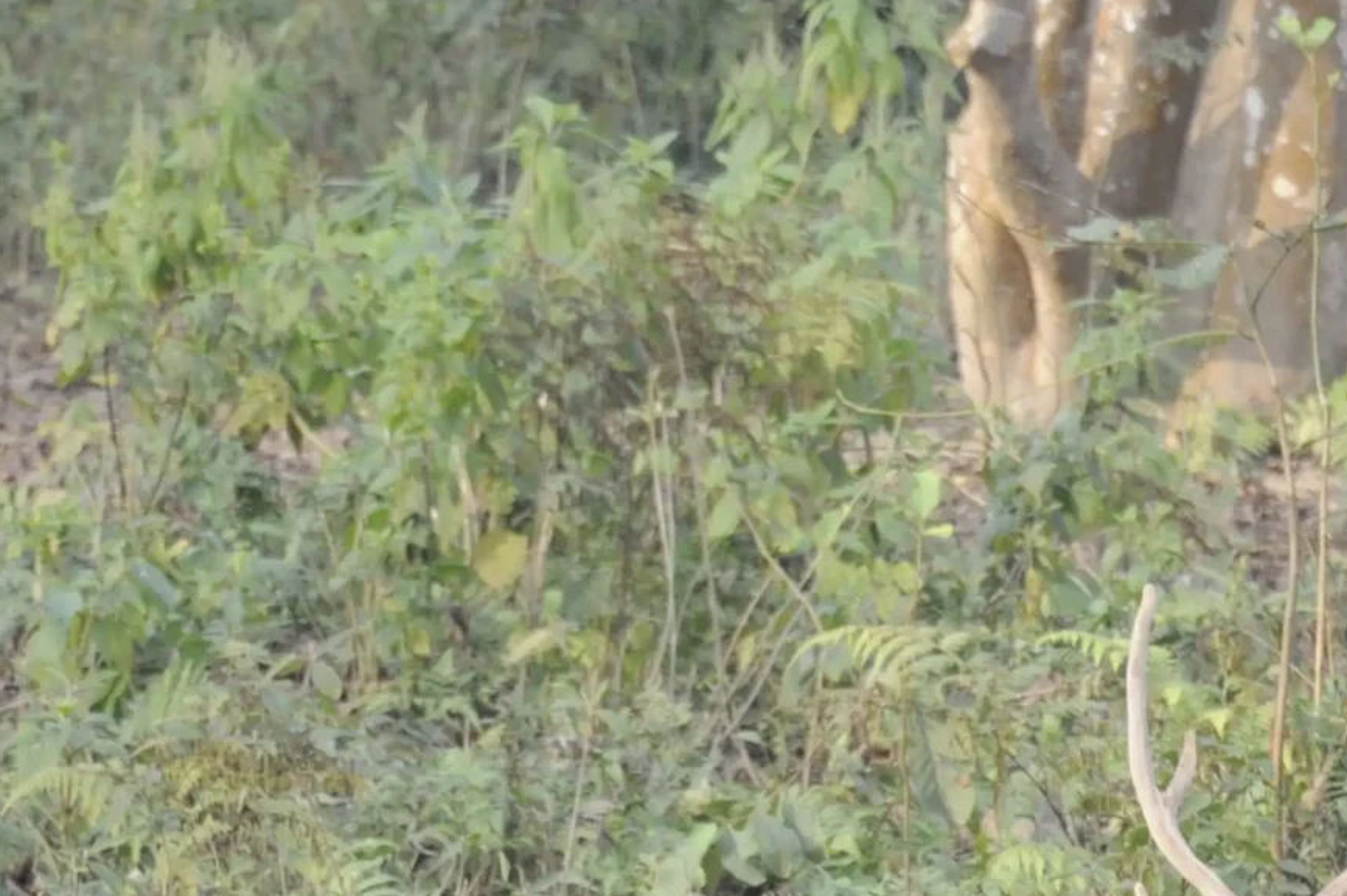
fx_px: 33131
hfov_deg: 2.3
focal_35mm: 886
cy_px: 1120
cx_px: 1594
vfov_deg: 1.5
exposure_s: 1/320
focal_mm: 300
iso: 1250
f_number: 9
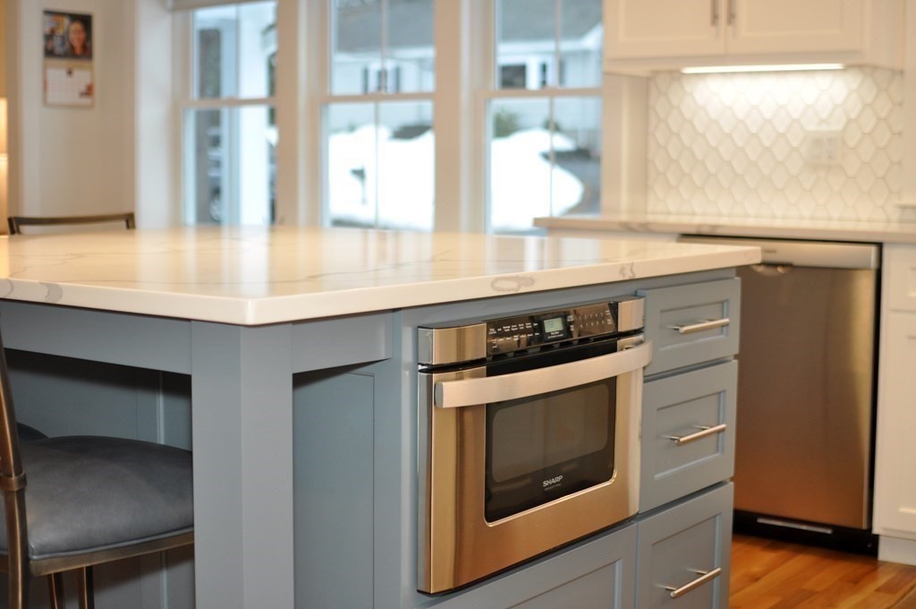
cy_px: 304
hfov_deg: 37.9
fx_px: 1334
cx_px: 458
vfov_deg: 25.7
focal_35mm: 52
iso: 400
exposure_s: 1/200
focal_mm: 35
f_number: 2.5
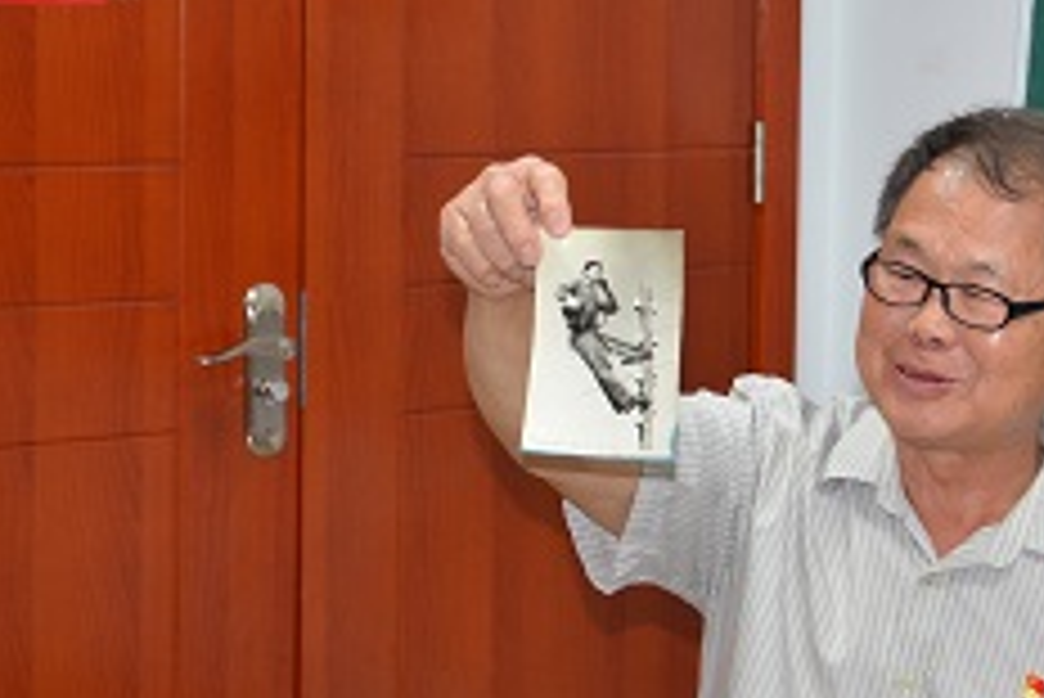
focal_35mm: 124
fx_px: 3598
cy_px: 239
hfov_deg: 16.3
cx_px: 954
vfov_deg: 11.1
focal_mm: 32
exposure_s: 1/60
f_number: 4.5
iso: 640
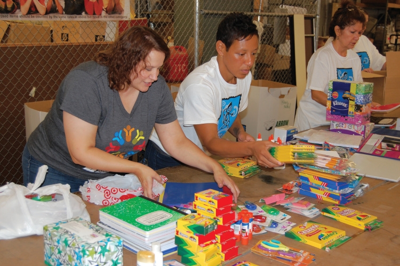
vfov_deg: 28.0
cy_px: 133
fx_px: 533
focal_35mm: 48
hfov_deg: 41.1
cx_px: 200
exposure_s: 1/60
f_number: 4.5
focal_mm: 32
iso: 400
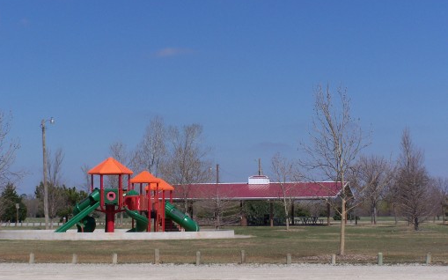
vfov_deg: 14.8
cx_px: 222
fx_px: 1074
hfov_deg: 23.6
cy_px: 144
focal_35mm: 88
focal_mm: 13.7
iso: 80
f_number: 6.3
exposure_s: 1/750
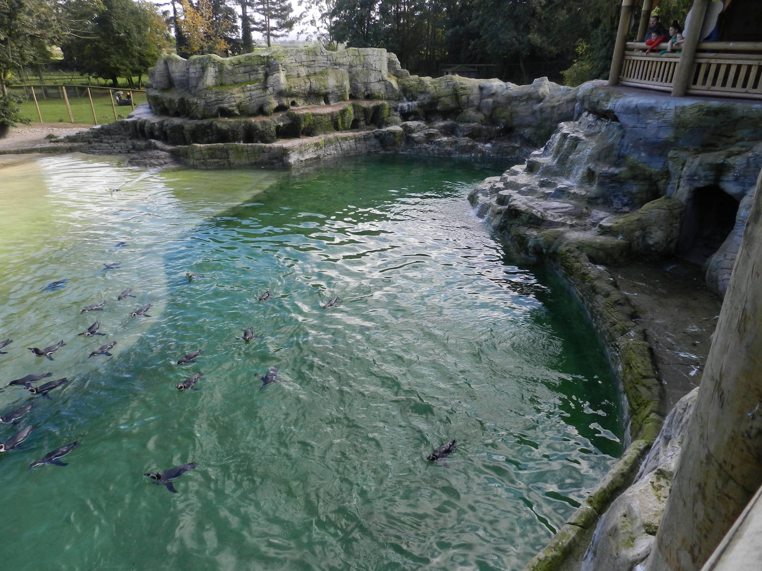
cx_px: 381
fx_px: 506
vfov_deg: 58.9
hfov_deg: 73.9
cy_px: 286
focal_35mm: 23
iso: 160
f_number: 3.4
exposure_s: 1/250
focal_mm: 4
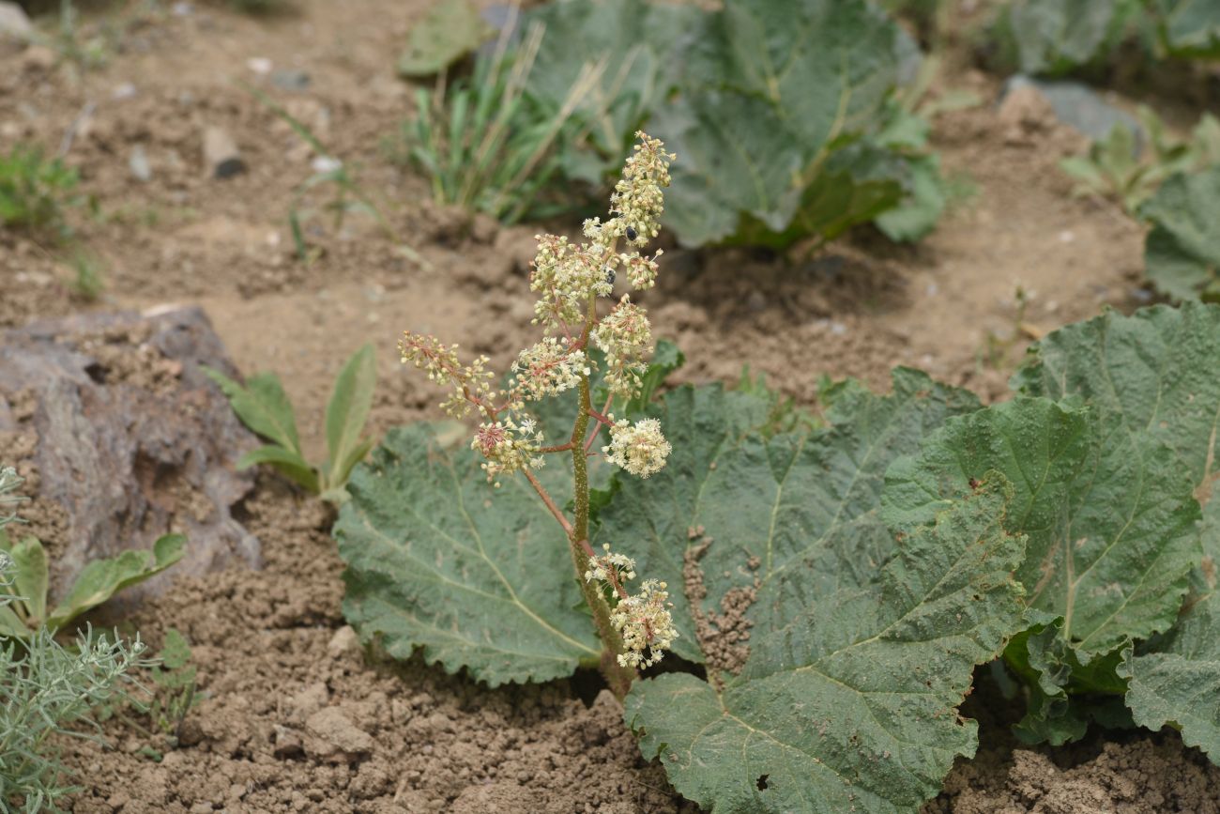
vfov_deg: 24.2
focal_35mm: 56
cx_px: 610
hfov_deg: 35.6
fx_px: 1898
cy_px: 407
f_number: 6.3
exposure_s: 1/500
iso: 160
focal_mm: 56
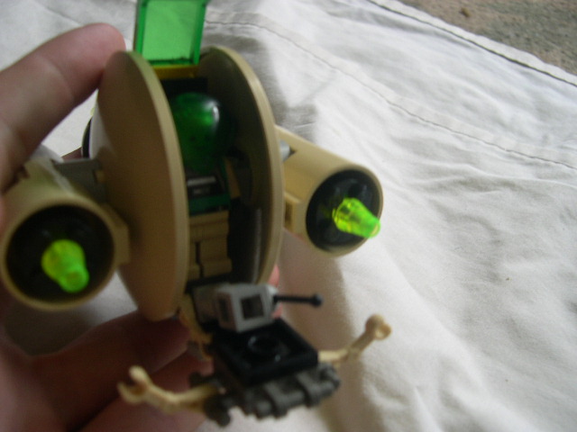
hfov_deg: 49.0
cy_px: 216
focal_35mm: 38
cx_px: 288
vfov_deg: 37.7
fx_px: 633
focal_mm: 8
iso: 100
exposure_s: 1/34
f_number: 2.8
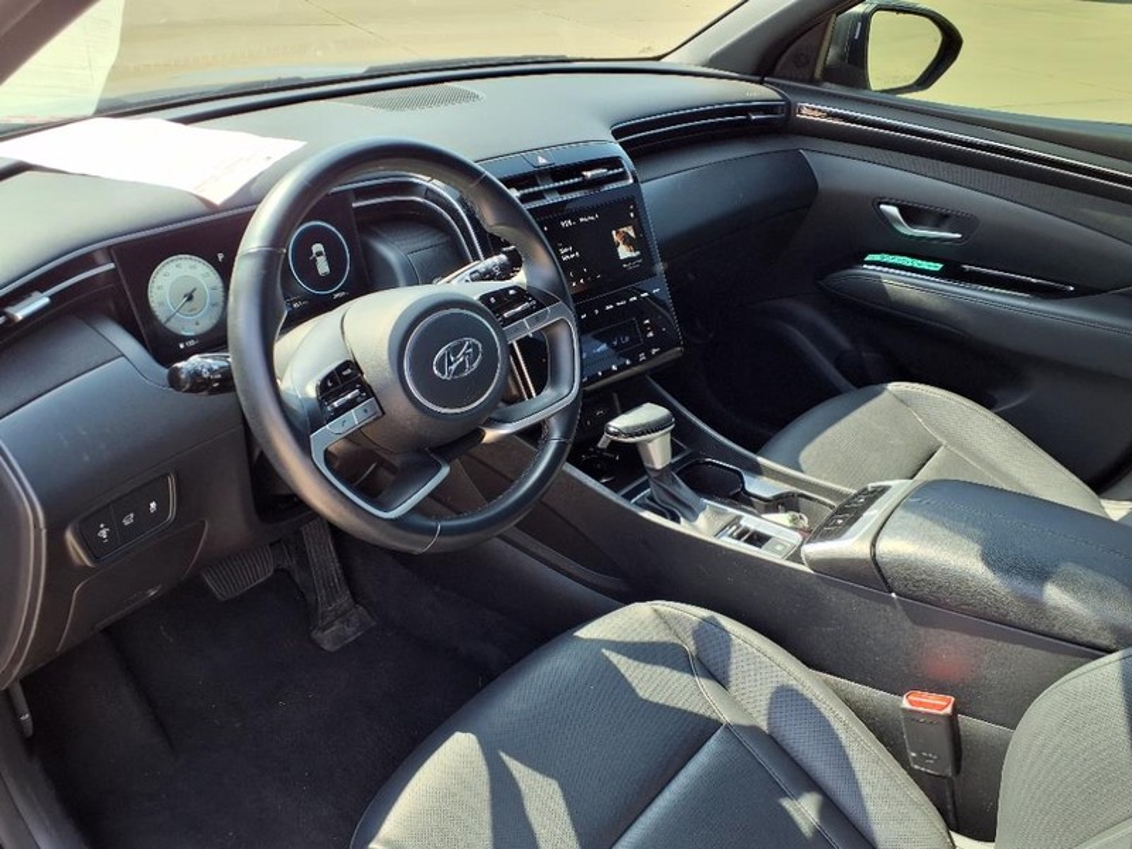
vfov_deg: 51.4
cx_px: 566
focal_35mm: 27
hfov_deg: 65.3
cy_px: 424
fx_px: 883
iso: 40
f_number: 1.9
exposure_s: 1/179
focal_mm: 3.58
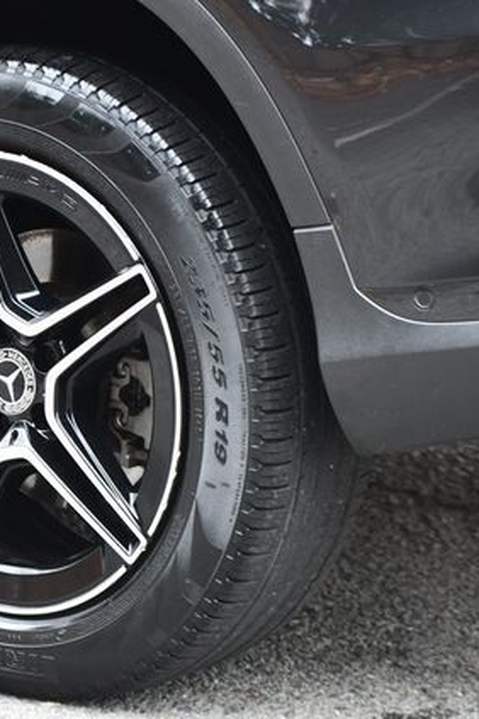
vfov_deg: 10.7
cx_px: 48
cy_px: 360
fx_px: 3832
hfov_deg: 7.1
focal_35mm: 192
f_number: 4.8
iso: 800
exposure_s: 1/160
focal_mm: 85
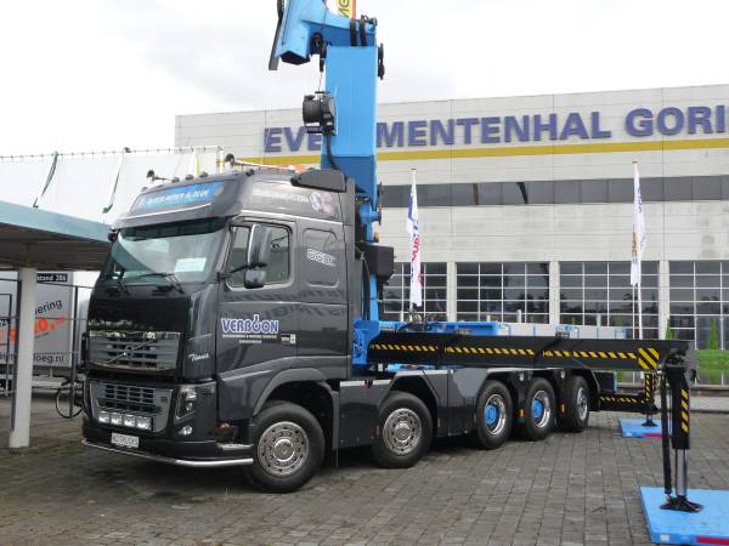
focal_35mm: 38
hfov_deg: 49.0
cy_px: 273
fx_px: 800
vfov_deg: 37.7
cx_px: 364
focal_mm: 6.3
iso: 160
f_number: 3.8
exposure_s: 1/200
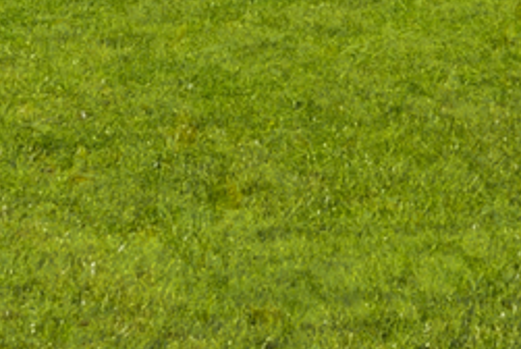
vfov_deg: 10.0
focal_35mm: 116
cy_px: -565
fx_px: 1681
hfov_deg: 17.6
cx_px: 253
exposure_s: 1/3200
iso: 200
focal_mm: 12
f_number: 3.8
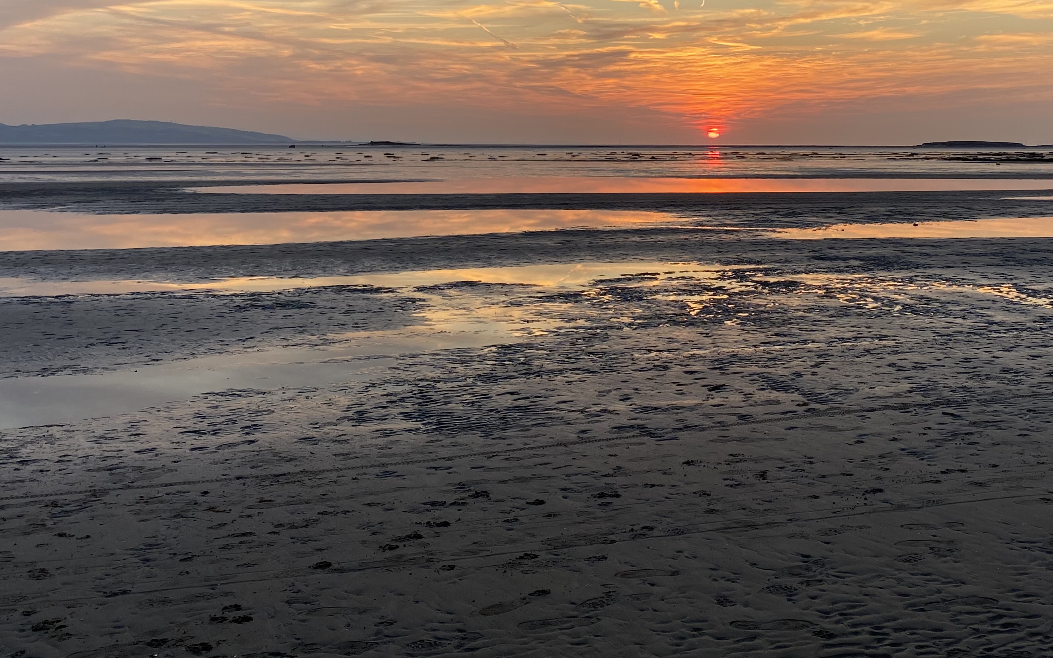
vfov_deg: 29.9
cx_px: 669
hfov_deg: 46.7
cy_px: 138
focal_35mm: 42
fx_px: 1205
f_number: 1.8
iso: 32
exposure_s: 1/256
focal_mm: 4.25
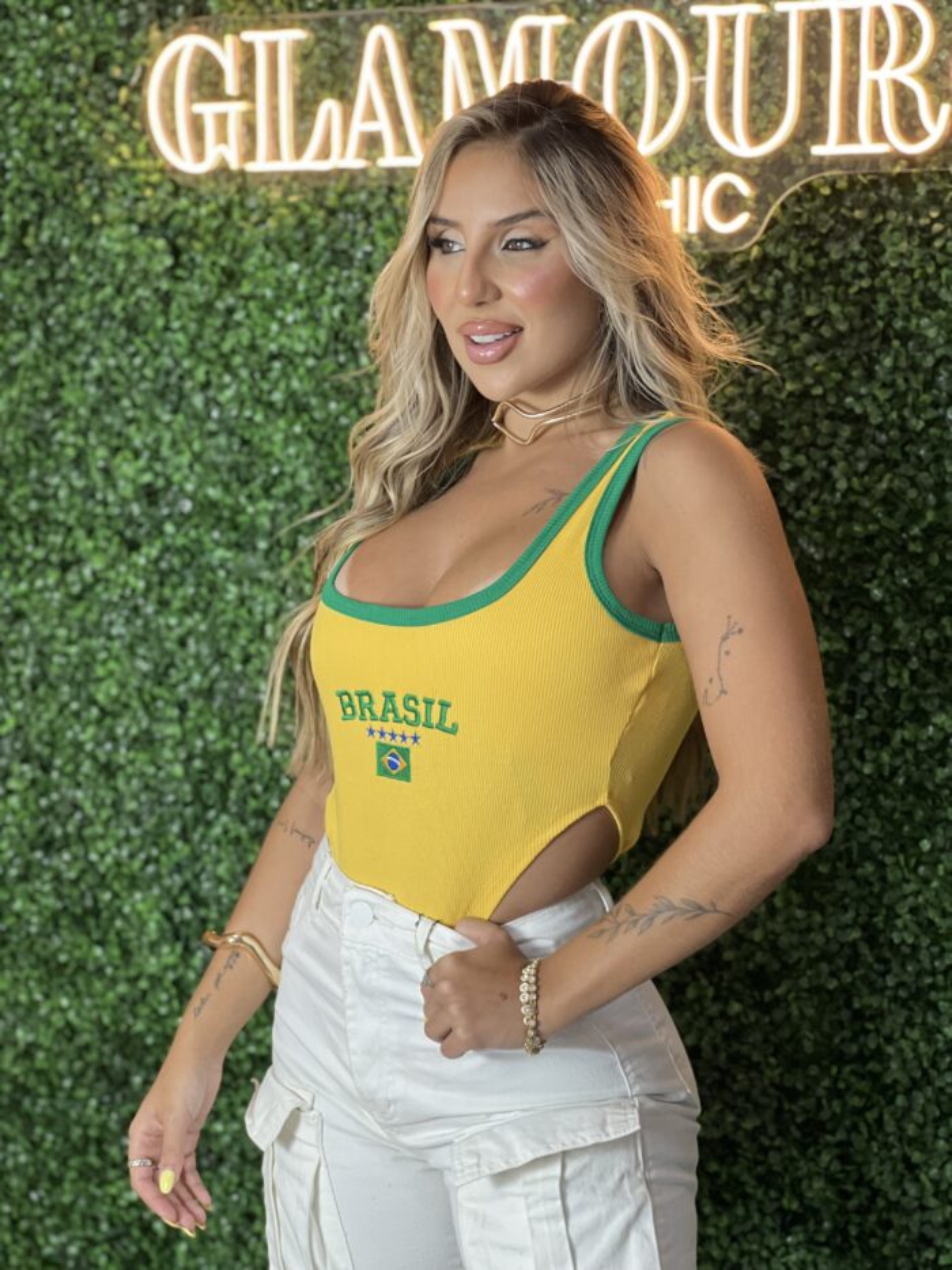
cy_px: 635
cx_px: 476
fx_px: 2823
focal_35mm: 77
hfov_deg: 19.1
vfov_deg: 25.3
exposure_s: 1/120
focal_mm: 9
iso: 200
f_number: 2.8
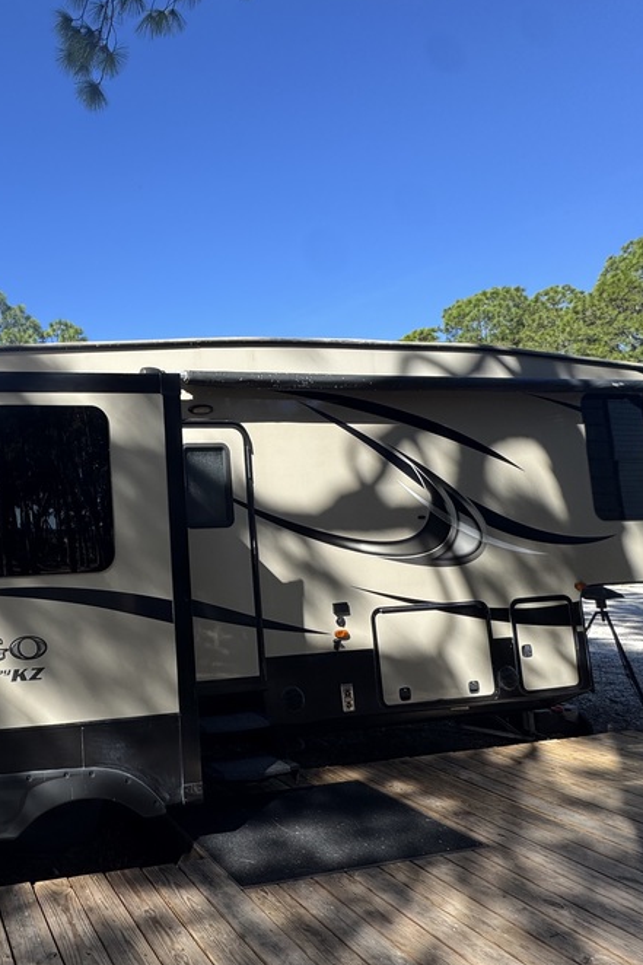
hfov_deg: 47.9
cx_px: 9
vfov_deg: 78.6
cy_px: 493
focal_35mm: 22
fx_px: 590
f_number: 2.2
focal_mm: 2.22
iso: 40
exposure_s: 1/956
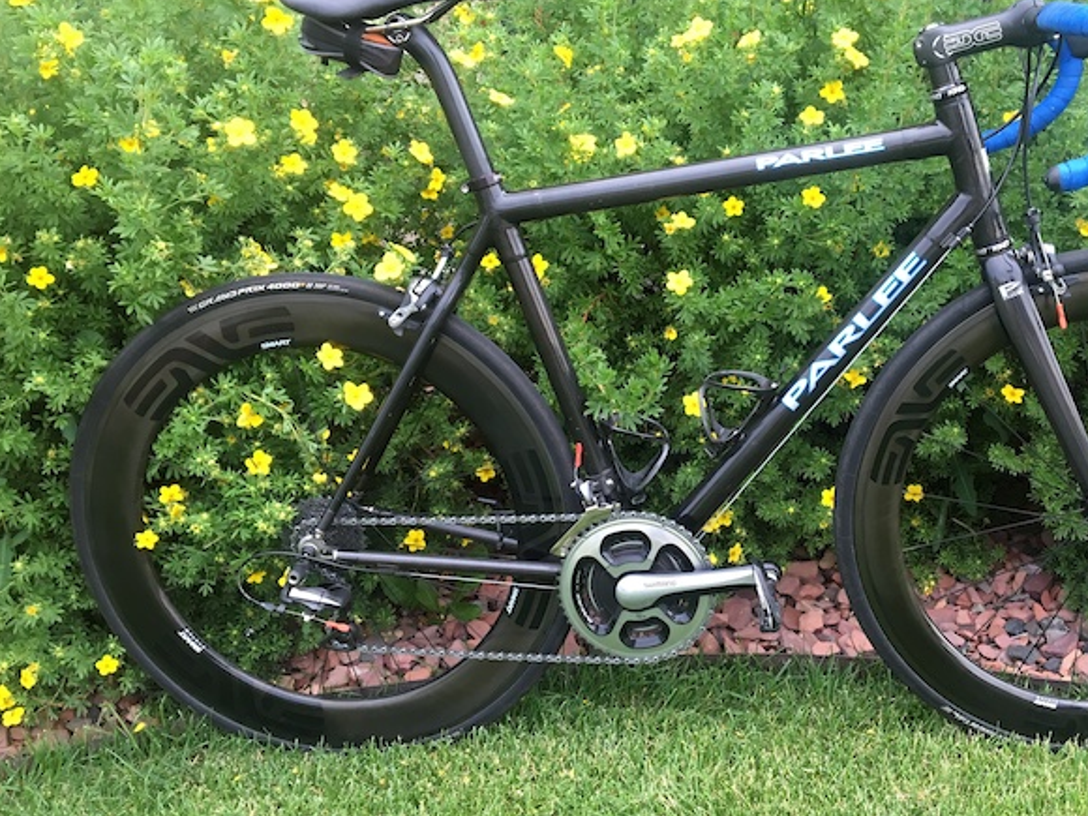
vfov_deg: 36.0
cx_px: 715
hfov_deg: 46.2
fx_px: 1257
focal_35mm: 40
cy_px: 407
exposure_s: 1/30
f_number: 2.2
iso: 25
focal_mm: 4.15
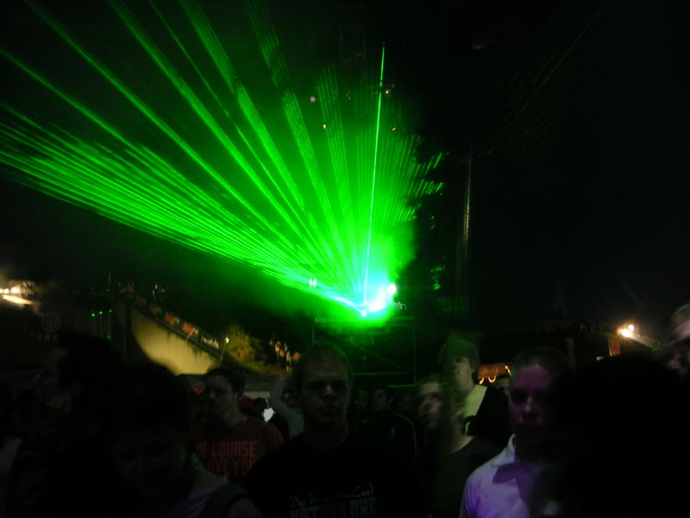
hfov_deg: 50.1
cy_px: 259
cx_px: 345
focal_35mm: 37
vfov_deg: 38.7
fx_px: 738
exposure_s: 1/10
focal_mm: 5.7
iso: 100
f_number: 2.8
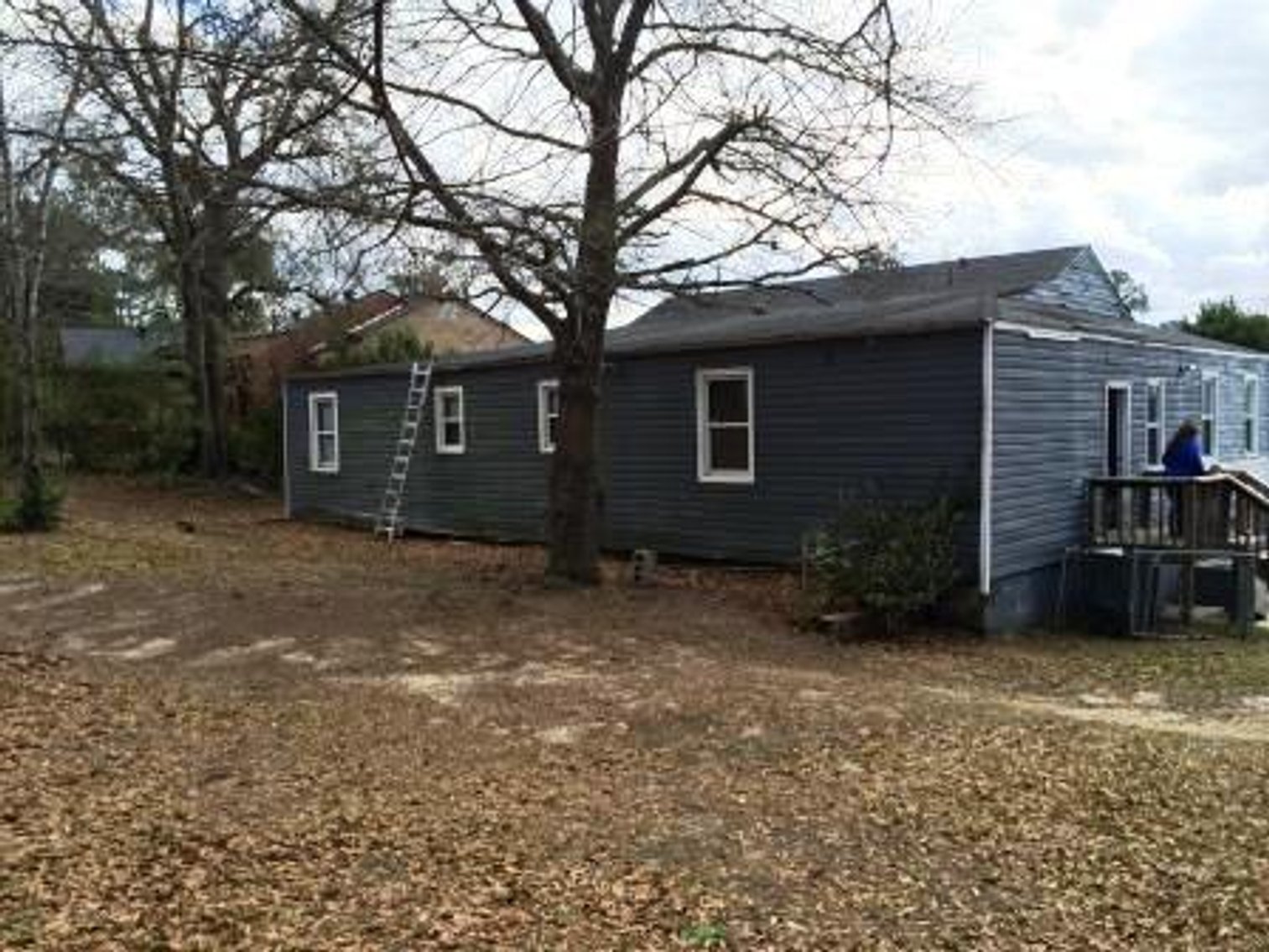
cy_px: 476
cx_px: 634
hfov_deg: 61.7
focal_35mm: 29
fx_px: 1063
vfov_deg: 48.2
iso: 32
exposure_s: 1/1026
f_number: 2.2
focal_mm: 4.15
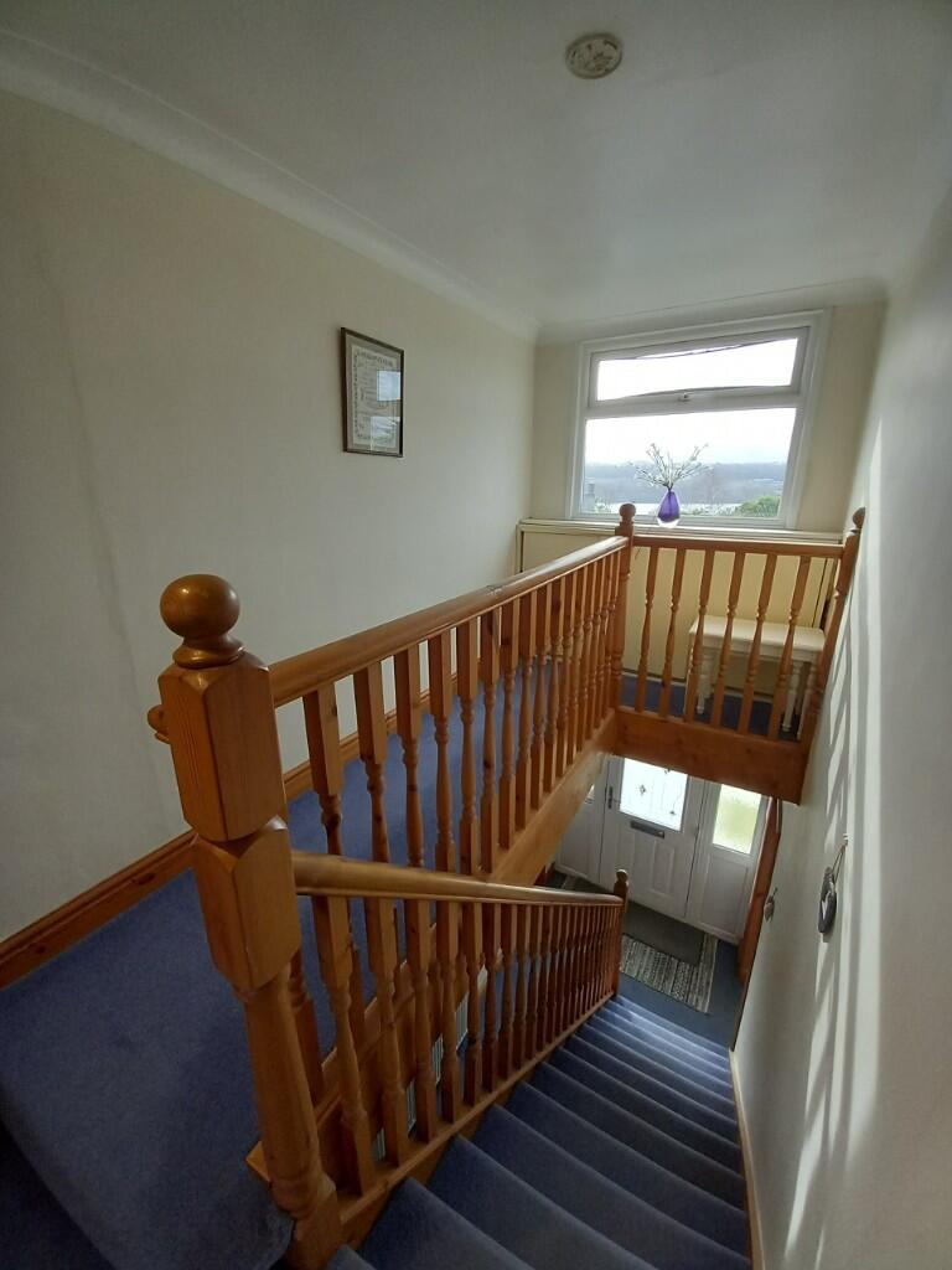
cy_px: 635
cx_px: 476
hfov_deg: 89.9
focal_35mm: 13
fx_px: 477
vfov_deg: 106.2
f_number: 2.2
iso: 100
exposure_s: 1/100
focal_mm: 1.13
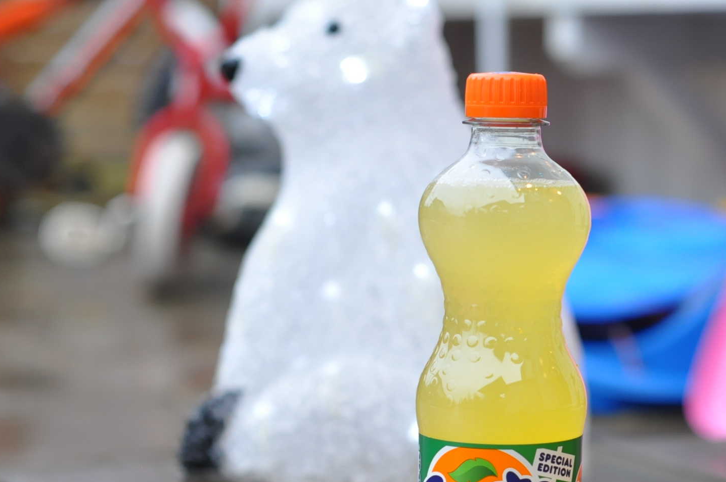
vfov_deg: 12.2
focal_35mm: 112
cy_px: 347
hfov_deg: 18.2
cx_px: 535
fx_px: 2256
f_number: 4
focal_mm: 50
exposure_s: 1/60
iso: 800
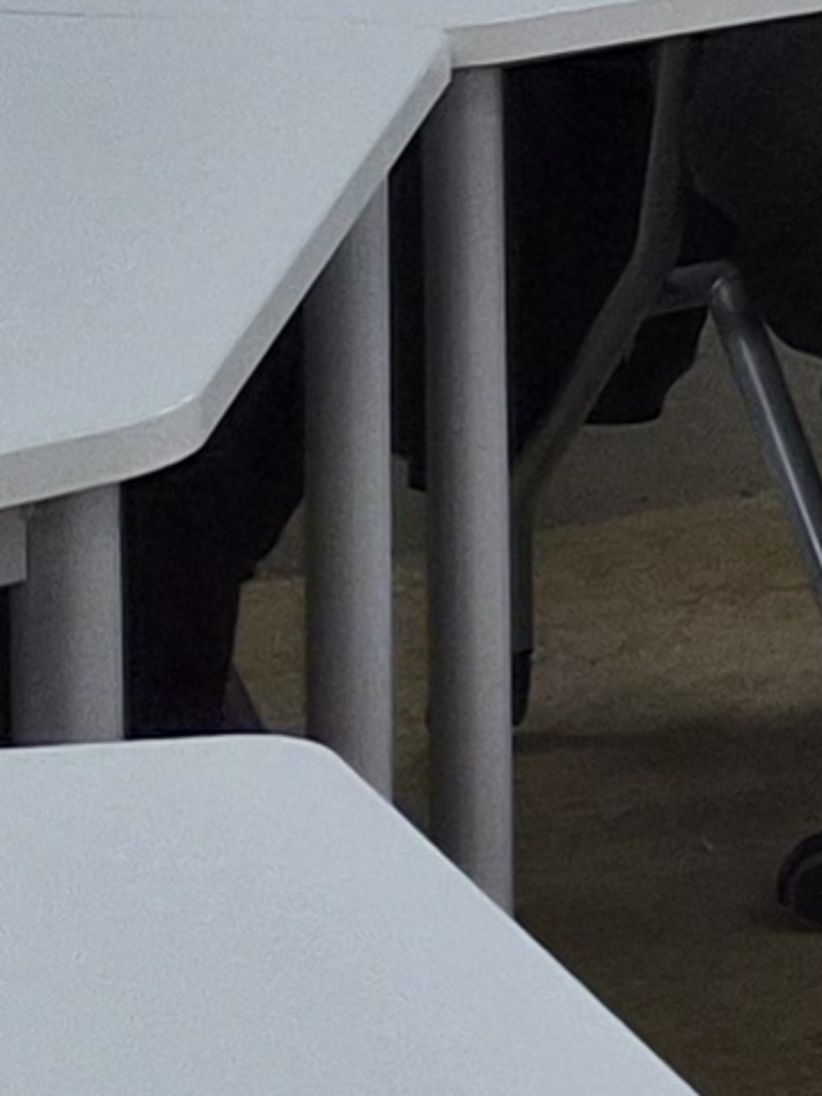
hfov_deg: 6.3
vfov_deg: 9.5
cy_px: -1174
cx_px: 3366
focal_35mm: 192
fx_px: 6082
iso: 80
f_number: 1.8
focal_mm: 5.4
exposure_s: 1/856
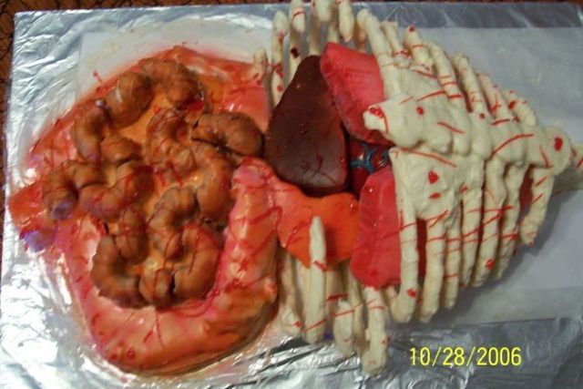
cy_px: 194
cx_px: 292
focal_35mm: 34
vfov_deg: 38.9
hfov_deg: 55.8
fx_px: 551
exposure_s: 1/10
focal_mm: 5.6
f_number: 2.7
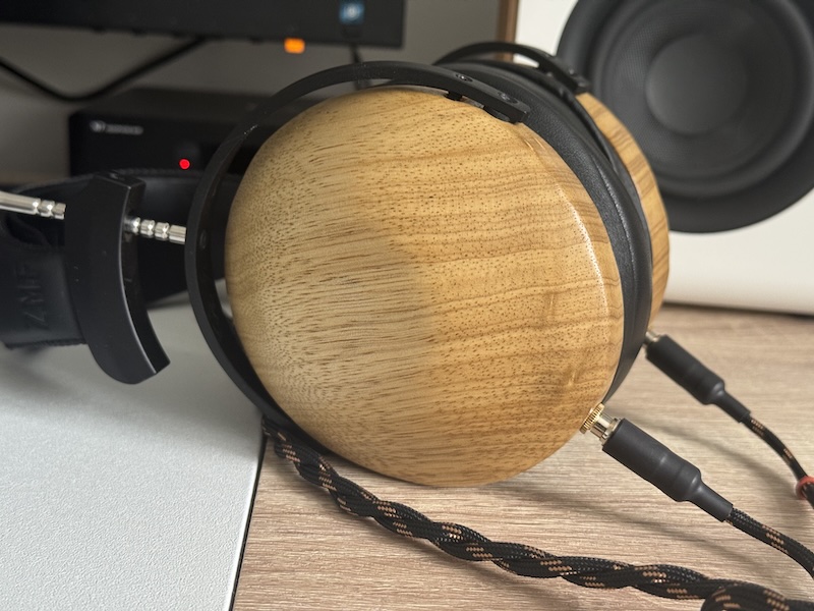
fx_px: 1129
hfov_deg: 39.7
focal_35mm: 48
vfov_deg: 30.3
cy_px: 306
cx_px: 407
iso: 200
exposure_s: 1/60
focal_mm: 6.76
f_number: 1.78
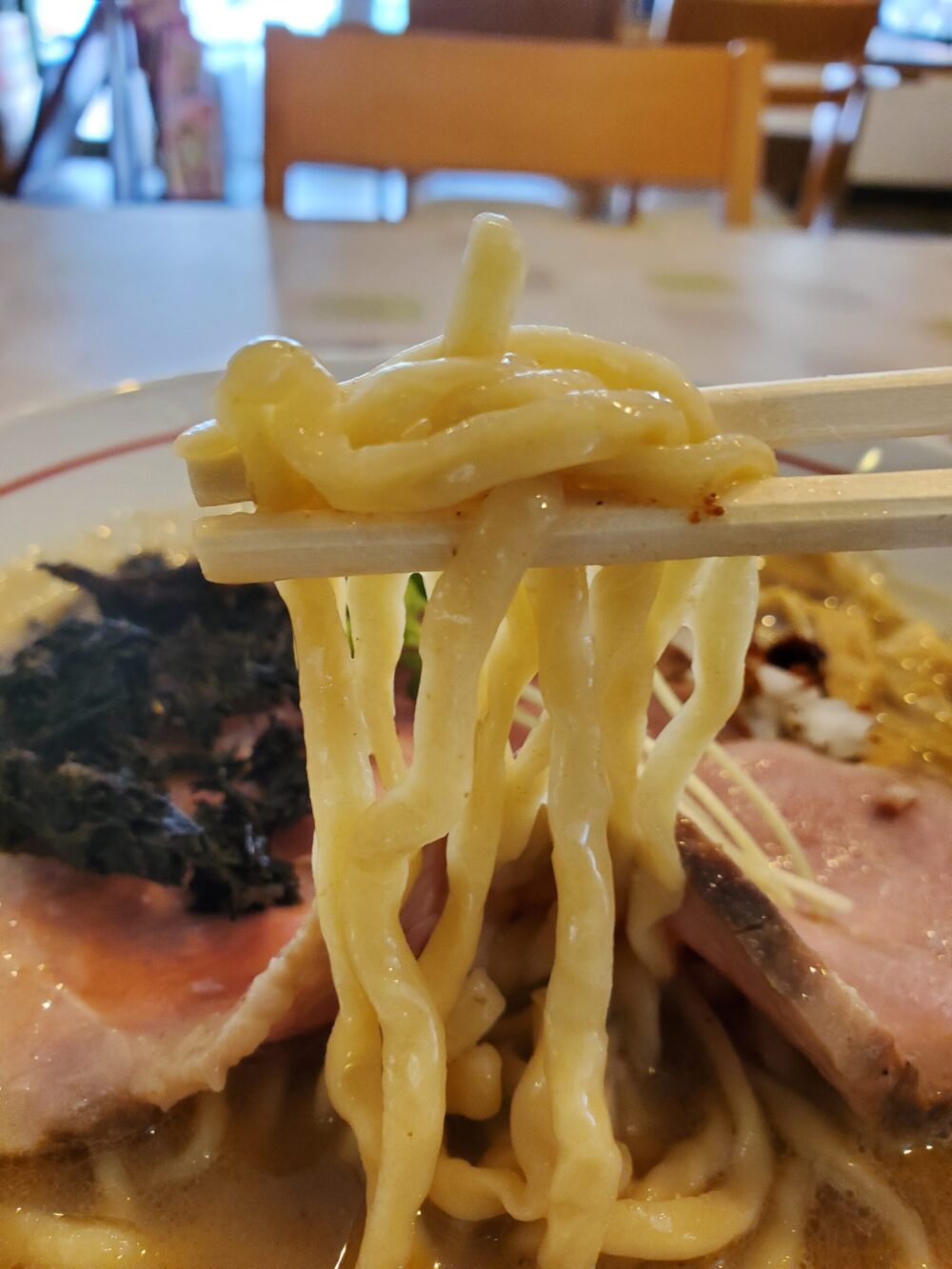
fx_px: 953
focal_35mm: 26
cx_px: 476
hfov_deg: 53.1
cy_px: 634
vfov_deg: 67.3
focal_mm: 4.3
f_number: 2.4
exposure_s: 1/50
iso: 250
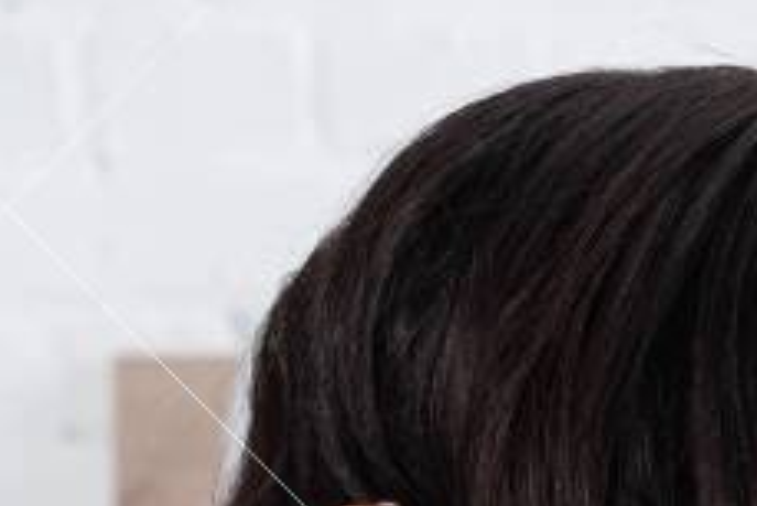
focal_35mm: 284
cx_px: 1220
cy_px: 706
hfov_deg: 7.1
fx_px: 5975
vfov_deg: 4.8
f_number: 4.5
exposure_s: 1/160
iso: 125
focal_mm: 50
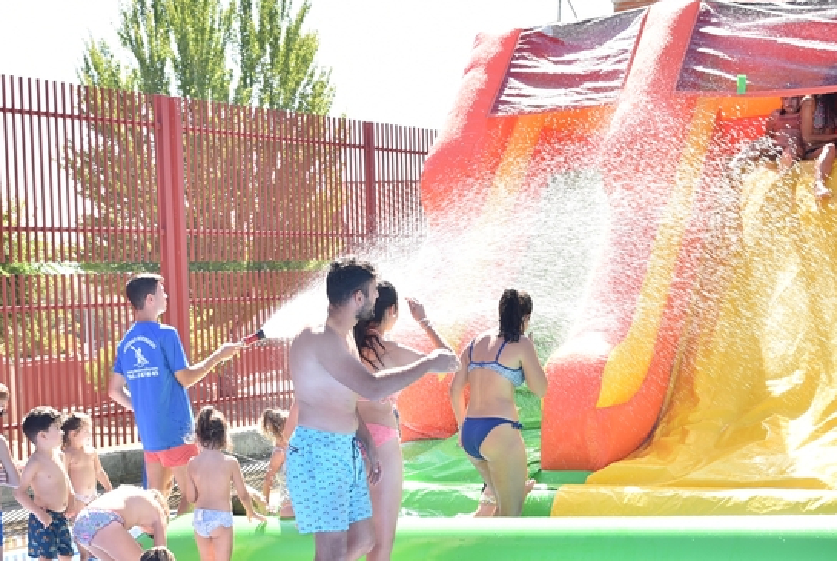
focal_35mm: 67
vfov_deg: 20.4
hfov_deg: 30.1
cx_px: 384
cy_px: 363
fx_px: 1556
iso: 100
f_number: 4
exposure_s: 1/160
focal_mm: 27
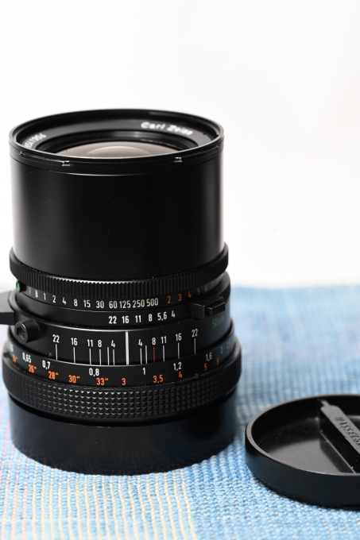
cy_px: 270
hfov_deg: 13.0
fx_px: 1576
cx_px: 180
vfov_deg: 19.5
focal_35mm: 105
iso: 3200
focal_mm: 105
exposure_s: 1/125
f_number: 8
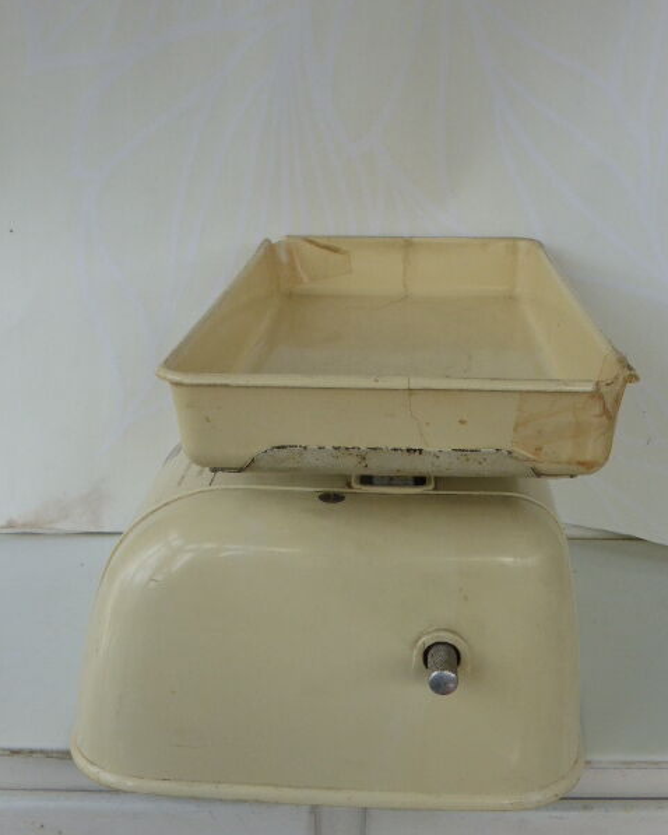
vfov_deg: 41.1
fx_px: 1112
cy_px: 434
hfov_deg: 33.5
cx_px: 334
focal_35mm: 45
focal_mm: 7.4
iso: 125
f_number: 3.9
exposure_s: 1/250
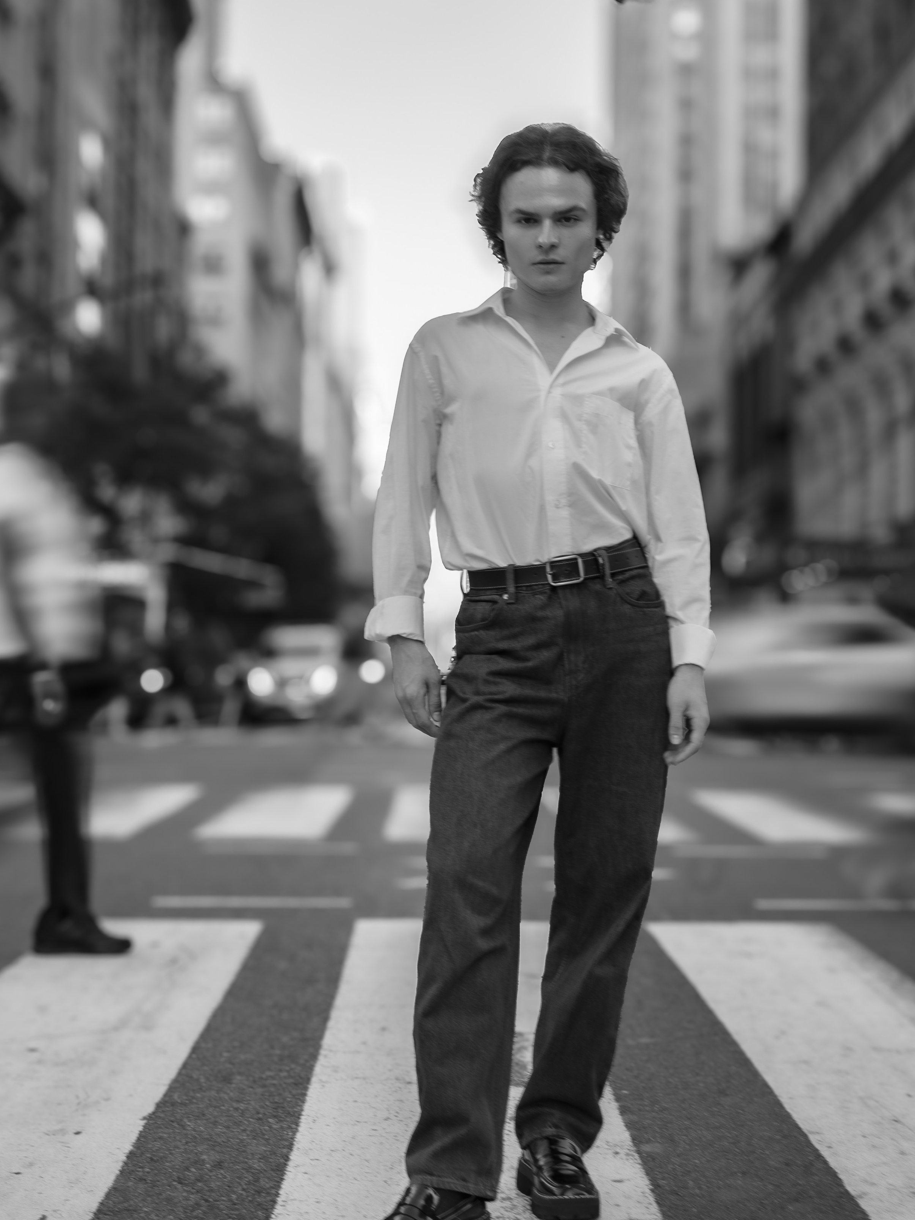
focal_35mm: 86
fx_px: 3031
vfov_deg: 22.8
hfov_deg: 17.2
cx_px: 470
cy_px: 577
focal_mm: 50
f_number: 16
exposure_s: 1/6
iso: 125
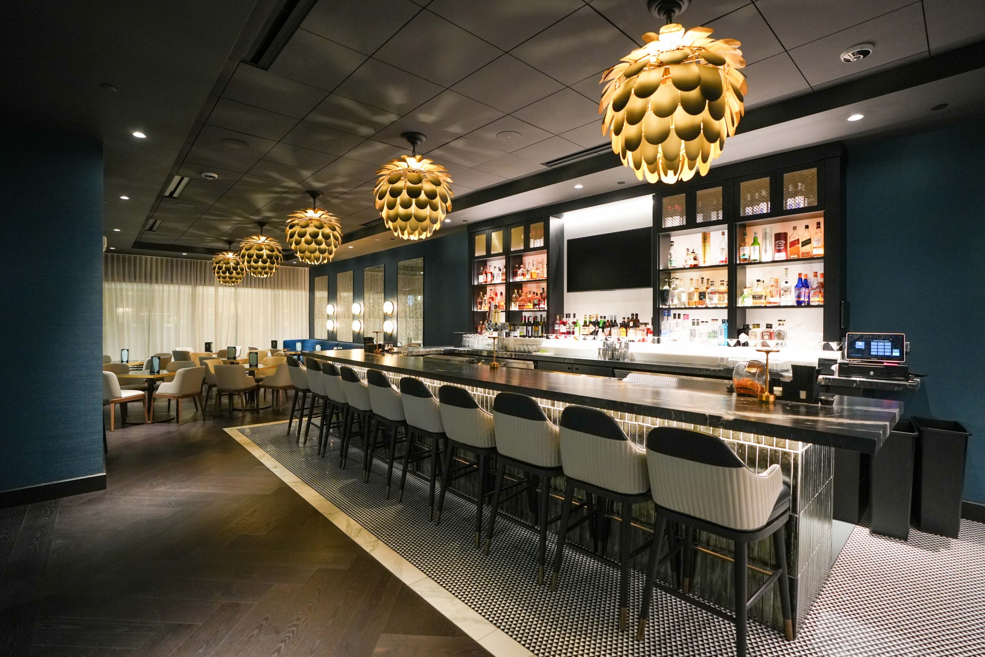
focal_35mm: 16
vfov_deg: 73.8
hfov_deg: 96.7
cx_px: 492
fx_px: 438
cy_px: 328
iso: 2500
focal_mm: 16
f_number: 2.8
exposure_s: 1/160
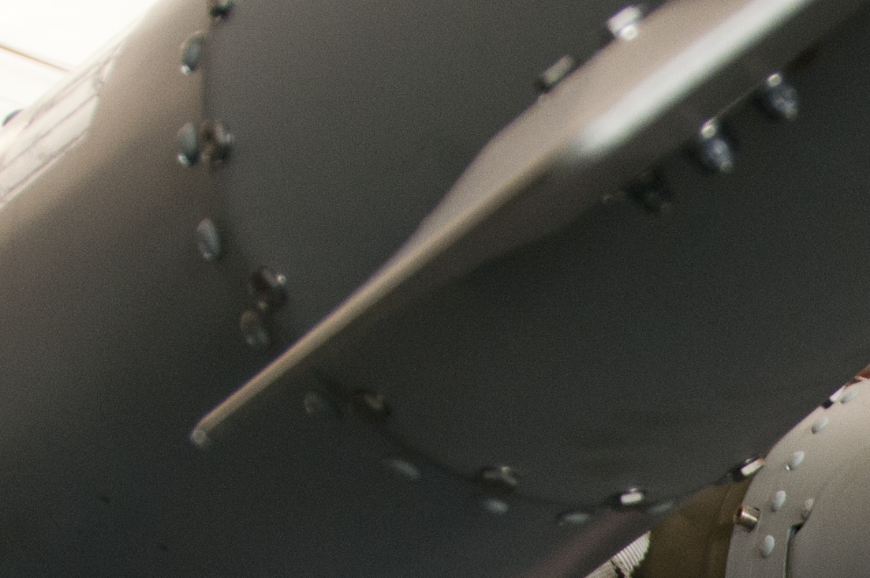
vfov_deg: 12.2
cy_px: 943
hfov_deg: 17.1
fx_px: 2534
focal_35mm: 105
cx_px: 1409
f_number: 3.5
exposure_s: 1/60
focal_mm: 18
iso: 500
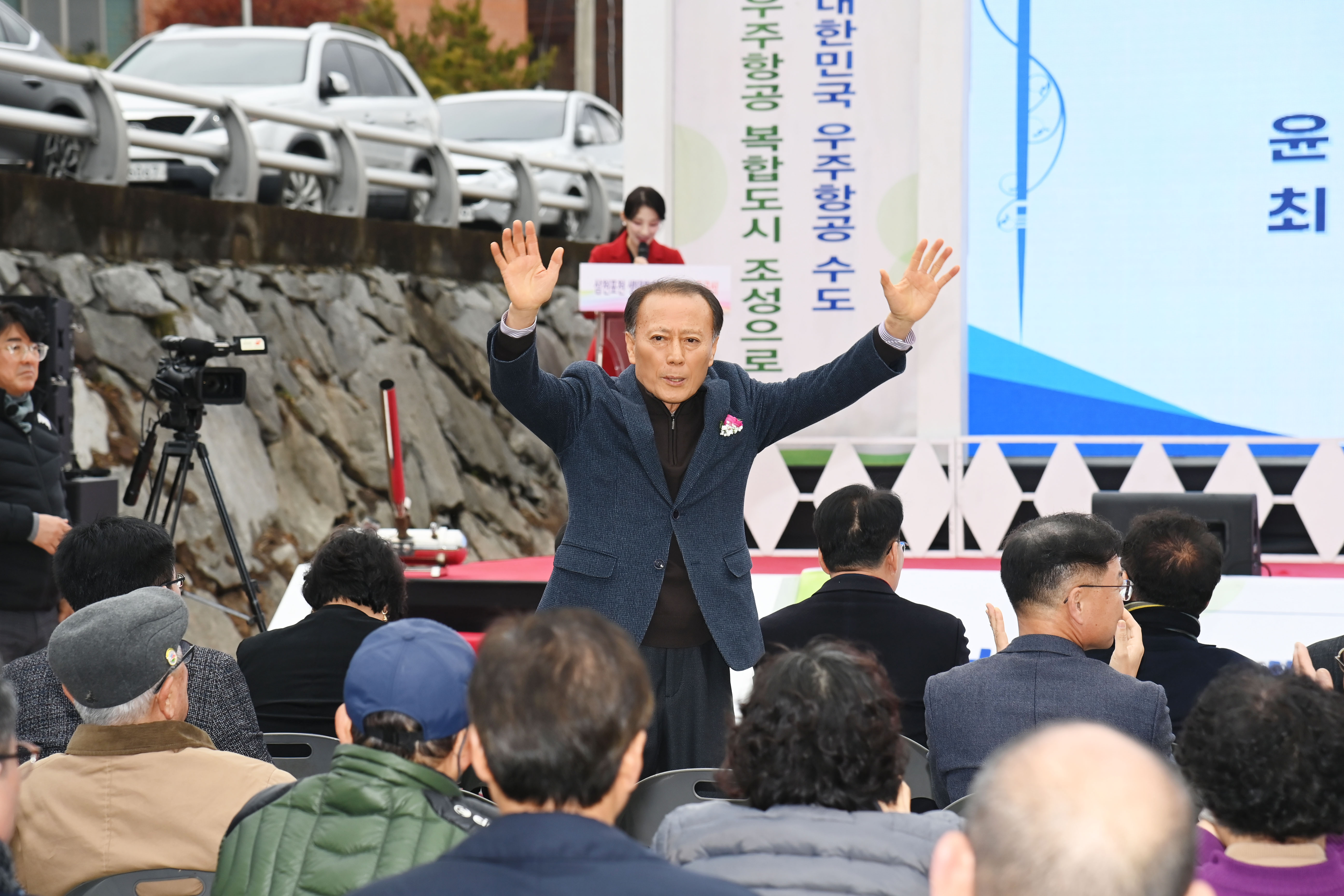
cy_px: 448
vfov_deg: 13.7
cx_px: 672
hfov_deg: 20.4
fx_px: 3733
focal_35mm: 100
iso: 400
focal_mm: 100
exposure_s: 1/500
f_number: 6.3
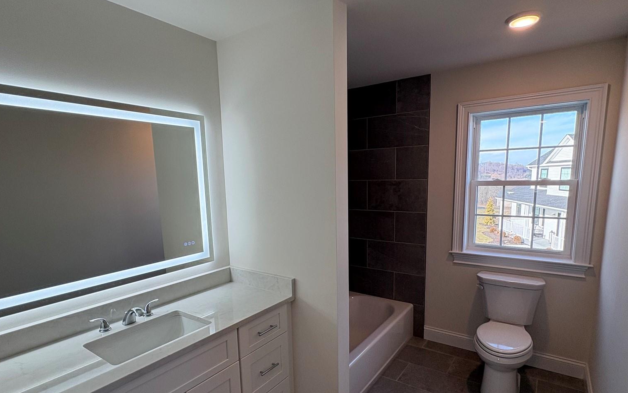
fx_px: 342
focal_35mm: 20
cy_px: 230
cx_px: 318
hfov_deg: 85.1
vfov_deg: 59.3
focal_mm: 2.22
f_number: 2.2
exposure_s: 1/134
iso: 64
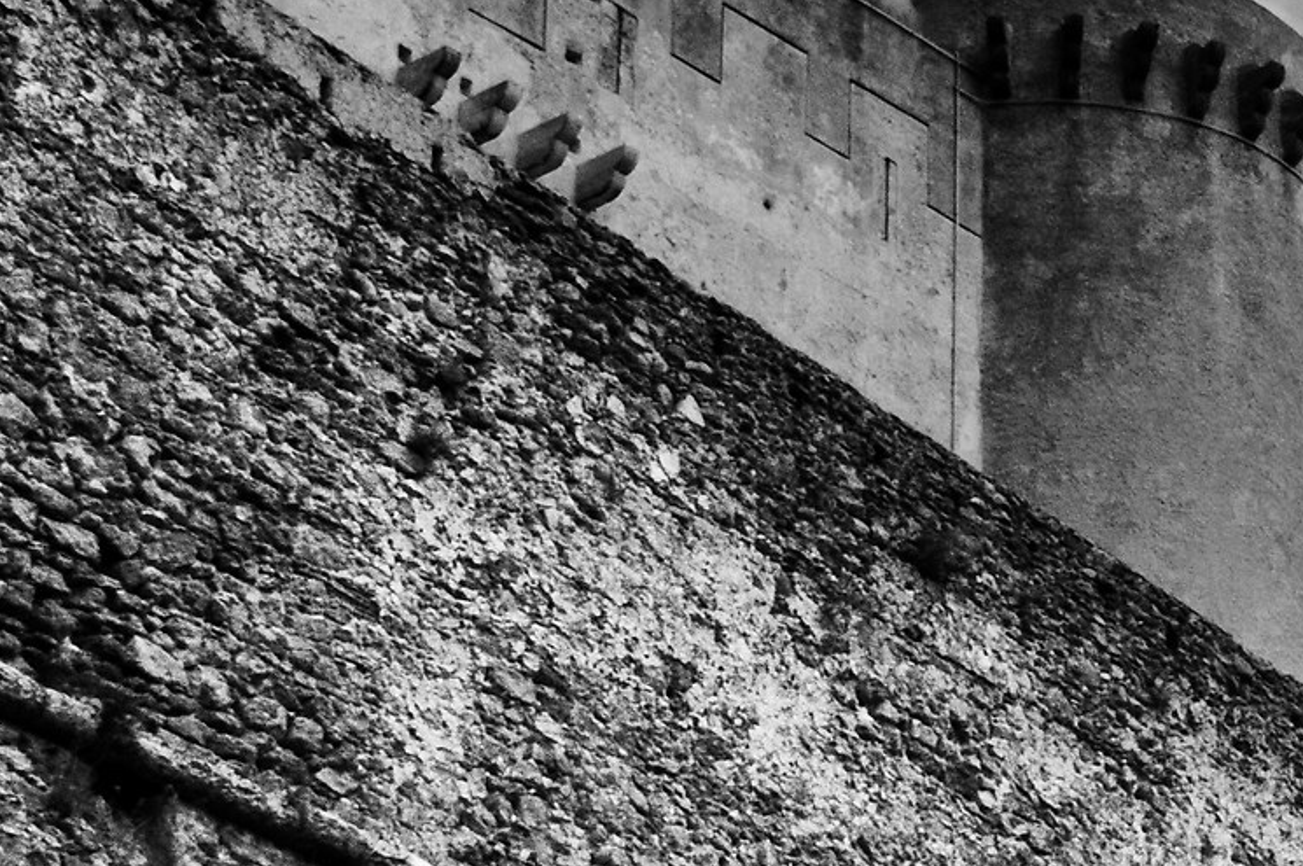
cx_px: 1466
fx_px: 4194
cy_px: 728
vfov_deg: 11.7
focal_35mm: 116
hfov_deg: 17.0
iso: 400
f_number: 20
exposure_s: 1/125
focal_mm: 24
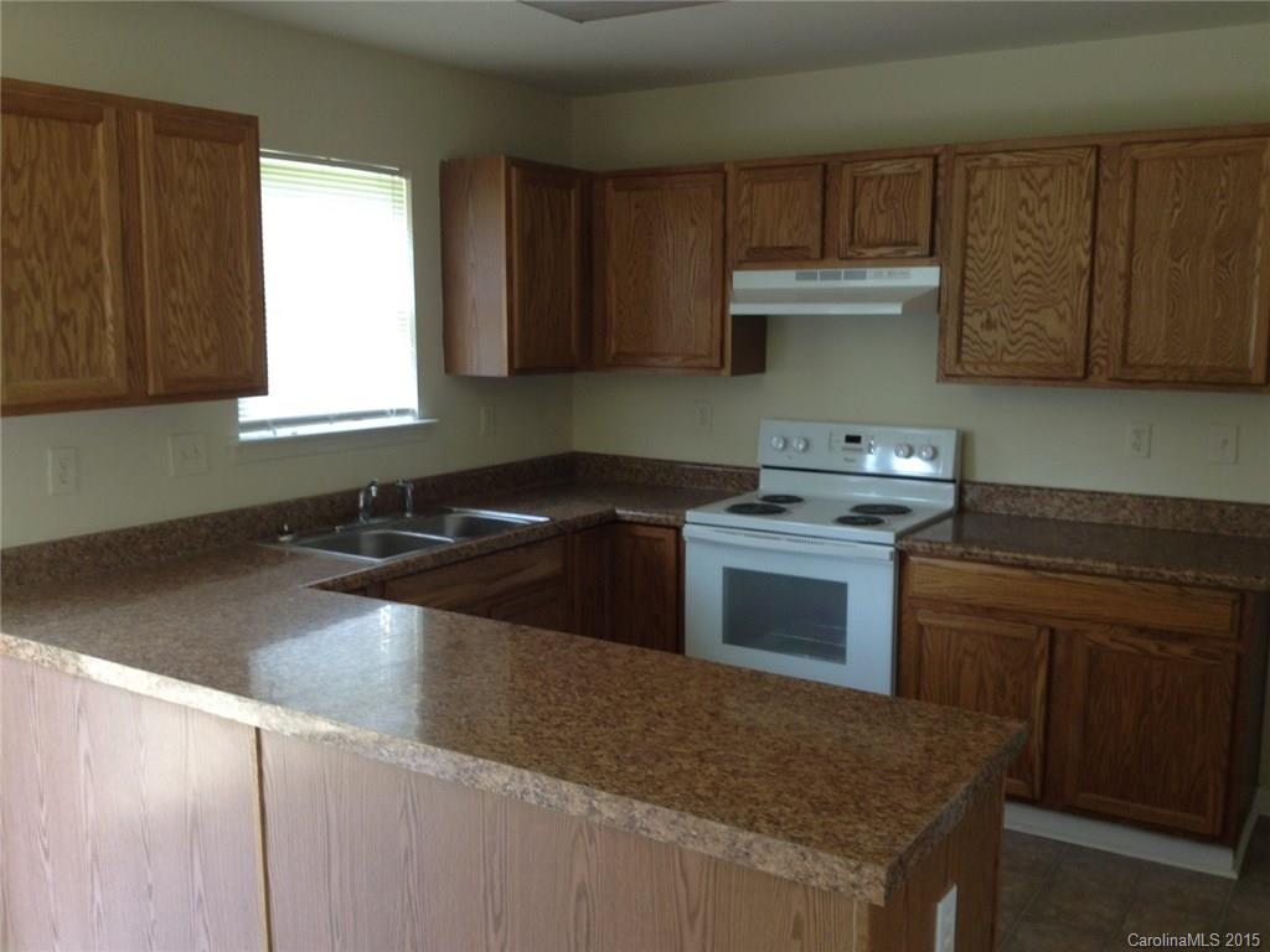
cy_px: 476
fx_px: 1284
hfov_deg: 52.6
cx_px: 635
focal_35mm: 35
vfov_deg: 40.7
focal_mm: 4.28
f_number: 2.4
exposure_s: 1/40
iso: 64
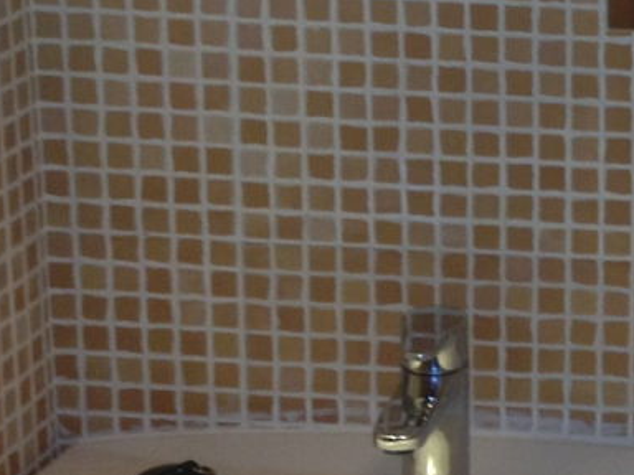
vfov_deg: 10.1
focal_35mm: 146
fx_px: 2674
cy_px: 91
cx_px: 1060
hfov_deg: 12.6
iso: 80
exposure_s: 1/20
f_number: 2.4
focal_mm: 4.28
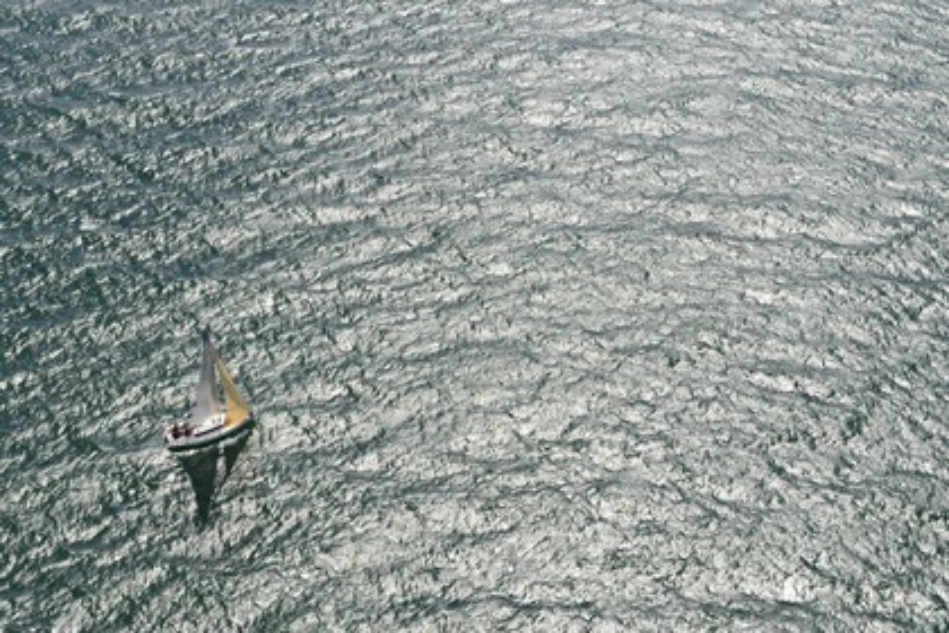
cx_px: 474
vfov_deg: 19.5
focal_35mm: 70
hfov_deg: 28.8
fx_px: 1845
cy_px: 316
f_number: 9
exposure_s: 1/1000
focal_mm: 70
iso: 400
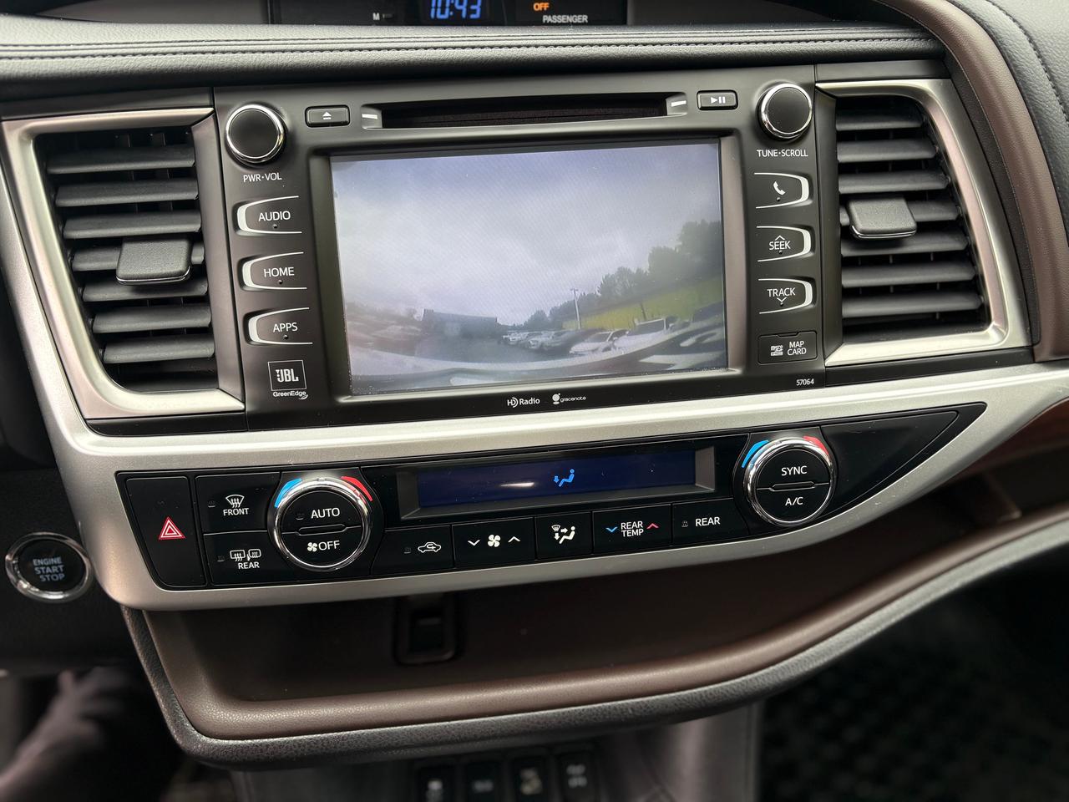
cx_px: 534
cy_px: 401
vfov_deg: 53.1
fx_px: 803
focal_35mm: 26
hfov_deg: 67.3
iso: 64
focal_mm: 5.96
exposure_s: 1/112
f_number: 1.6
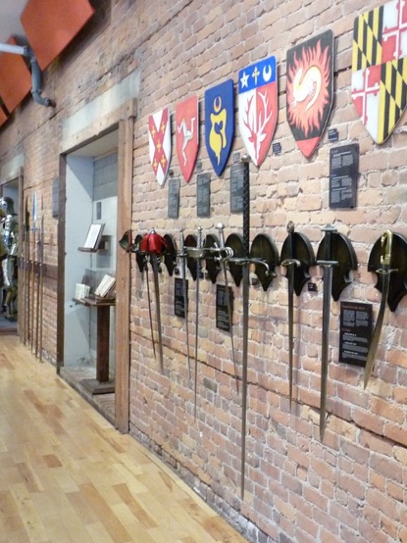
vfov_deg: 47.9
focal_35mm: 39
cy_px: 279
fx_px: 612
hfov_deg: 34.6
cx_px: 372
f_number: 2.8
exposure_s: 1/13
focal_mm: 4.8
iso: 400
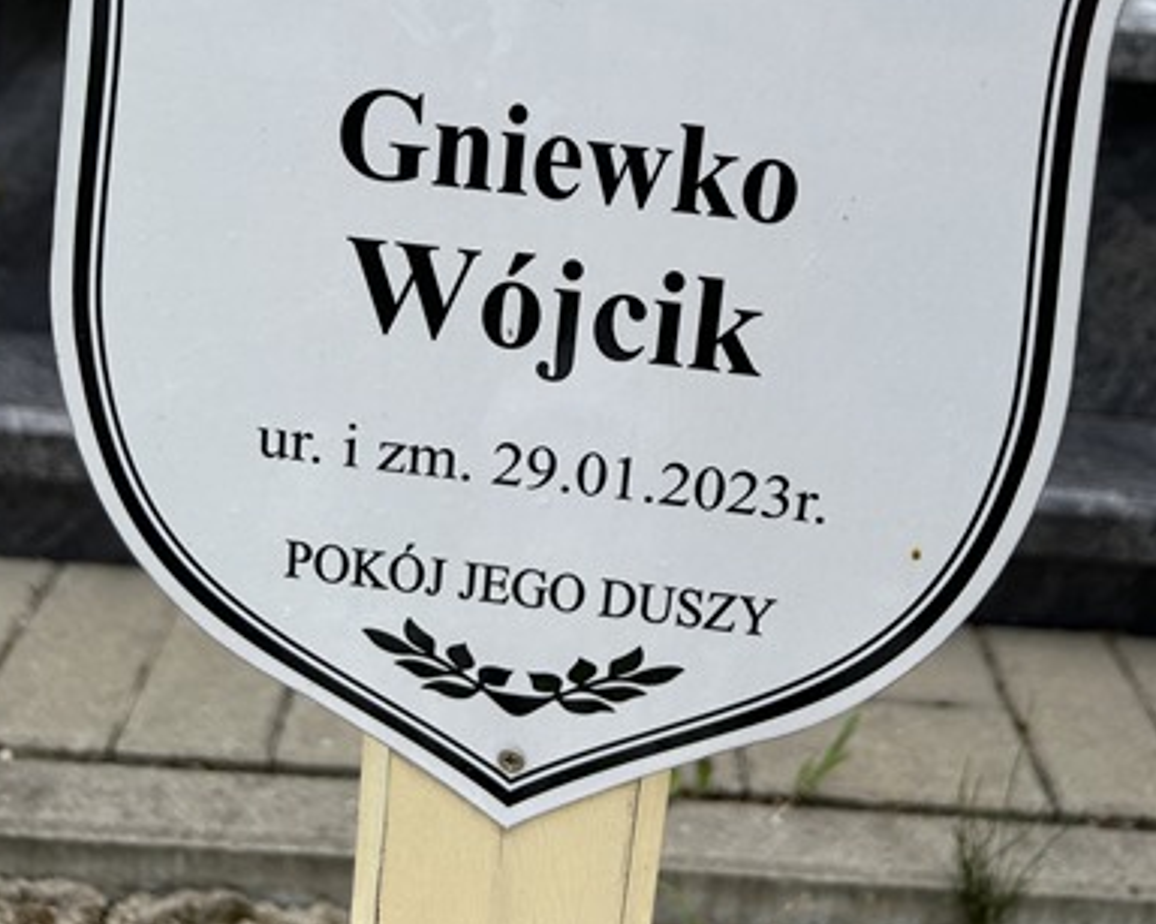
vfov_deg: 35.4
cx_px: 593
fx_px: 1368
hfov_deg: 45.8
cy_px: 119
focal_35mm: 40
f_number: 1.5
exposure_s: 1/1431
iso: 50
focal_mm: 5.7
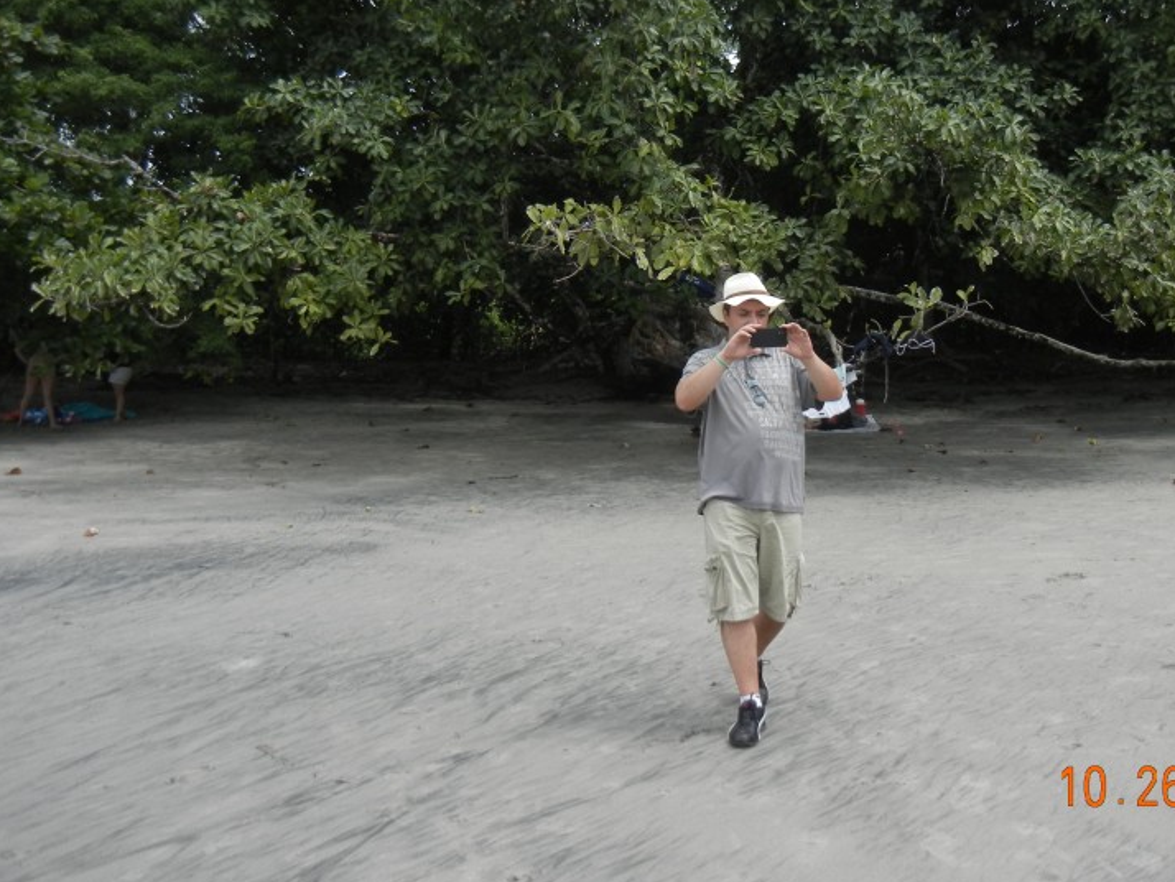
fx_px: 1460
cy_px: 286
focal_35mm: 43
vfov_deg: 33.3
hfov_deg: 43.5
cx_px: 732
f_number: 7
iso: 160
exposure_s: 1/293
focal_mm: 5.4
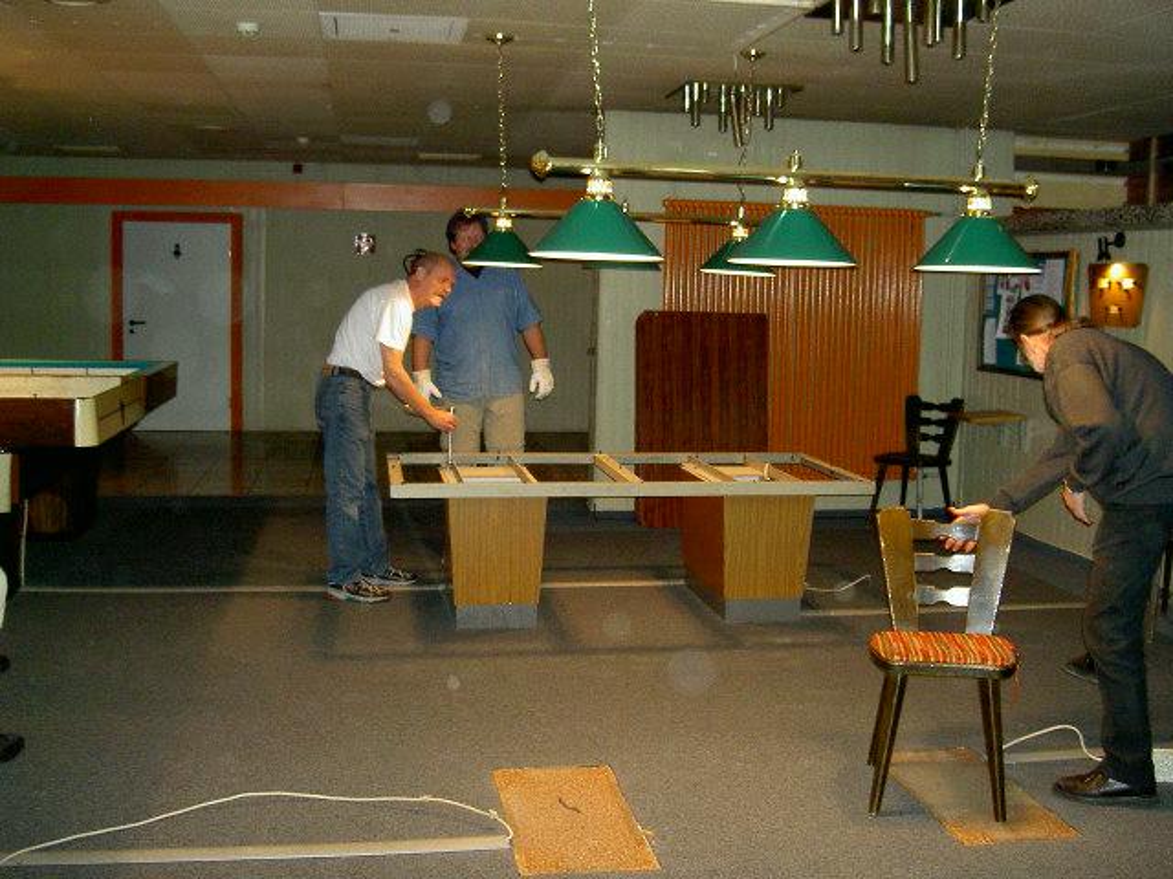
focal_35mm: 39
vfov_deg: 36.8
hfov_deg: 47.9
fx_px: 1322
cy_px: 440
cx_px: 586
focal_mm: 8
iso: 100
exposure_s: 1/59.5
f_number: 2.8
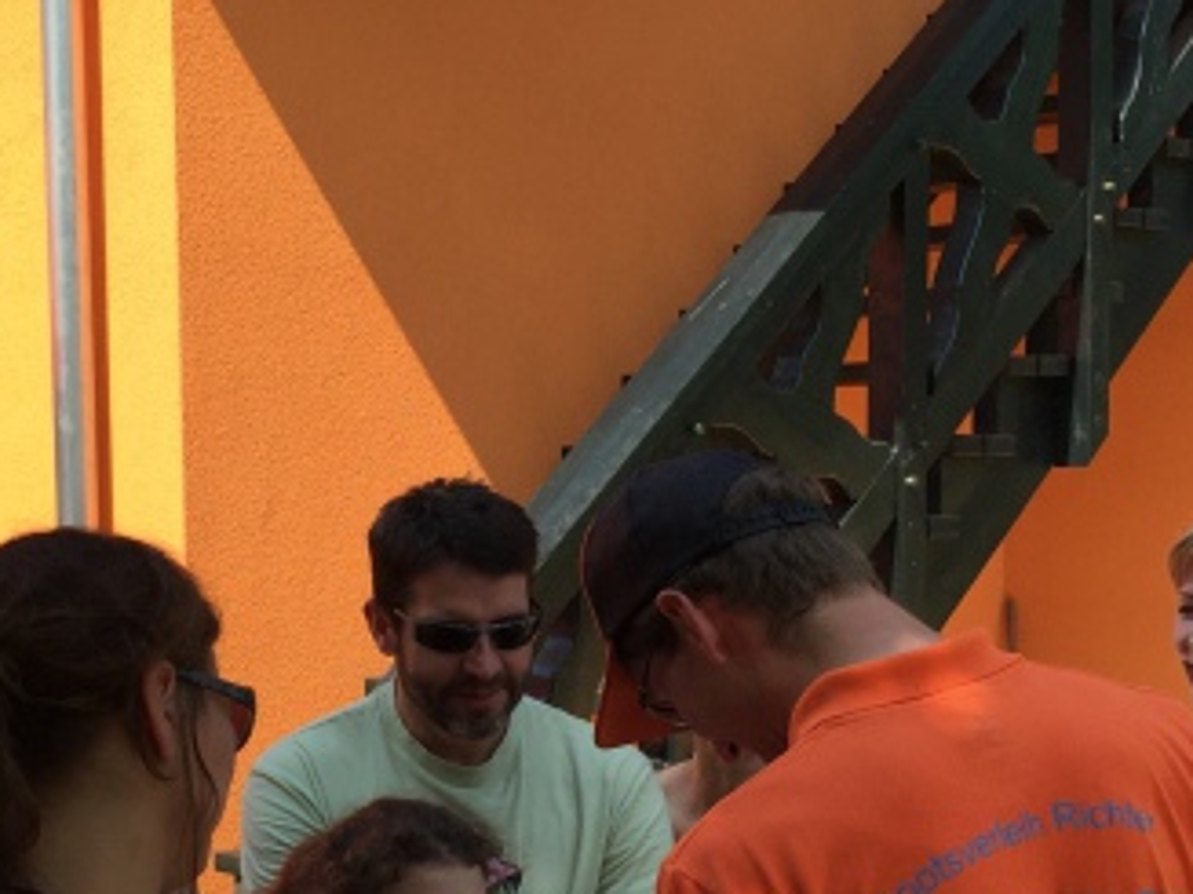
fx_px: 2446
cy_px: 609
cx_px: 562
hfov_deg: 27.4
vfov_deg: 20.6
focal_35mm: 71
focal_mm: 4.15
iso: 32
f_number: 2.2
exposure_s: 1/942
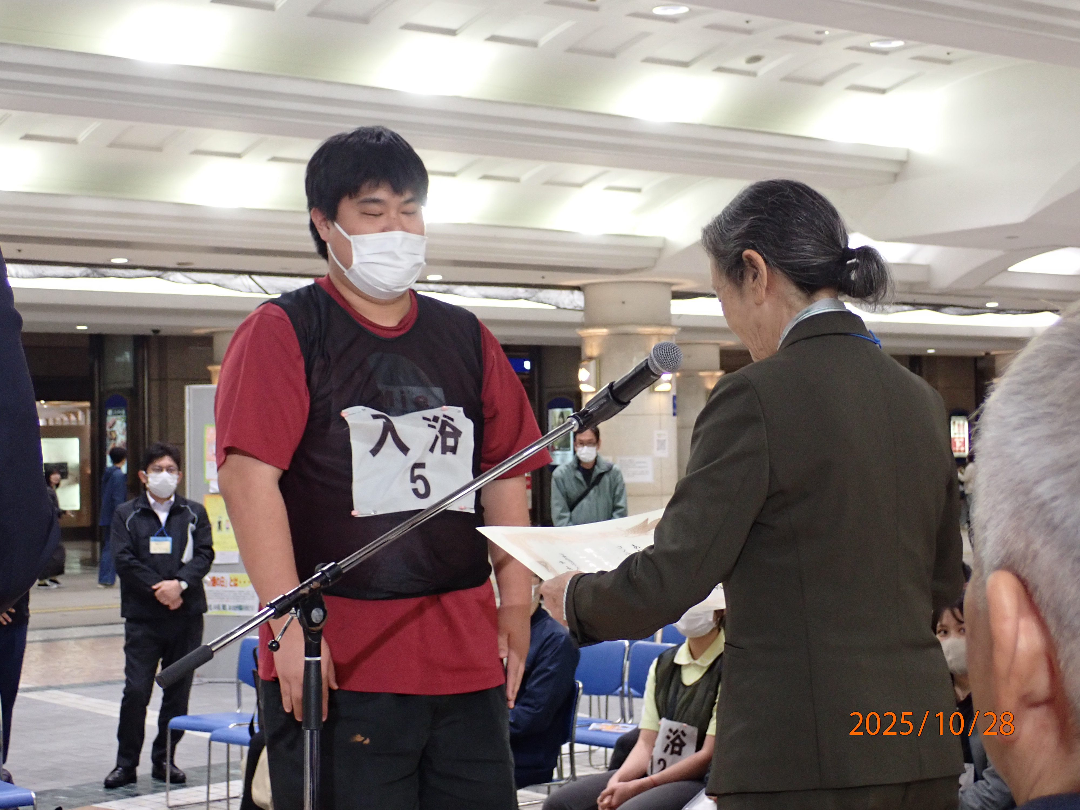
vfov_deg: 23.7
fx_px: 1934
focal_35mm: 62
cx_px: 540
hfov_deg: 31.2
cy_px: 405
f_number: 3.6
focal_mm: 11.09
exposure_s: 1/60
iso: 400
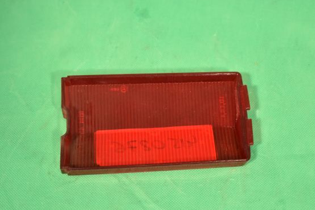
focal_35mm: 90
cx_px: 152
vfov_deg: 15.3
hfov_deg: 22.7
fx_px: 784
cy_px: 109
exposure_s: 1/60
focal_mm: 55
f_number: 5.6
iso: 400
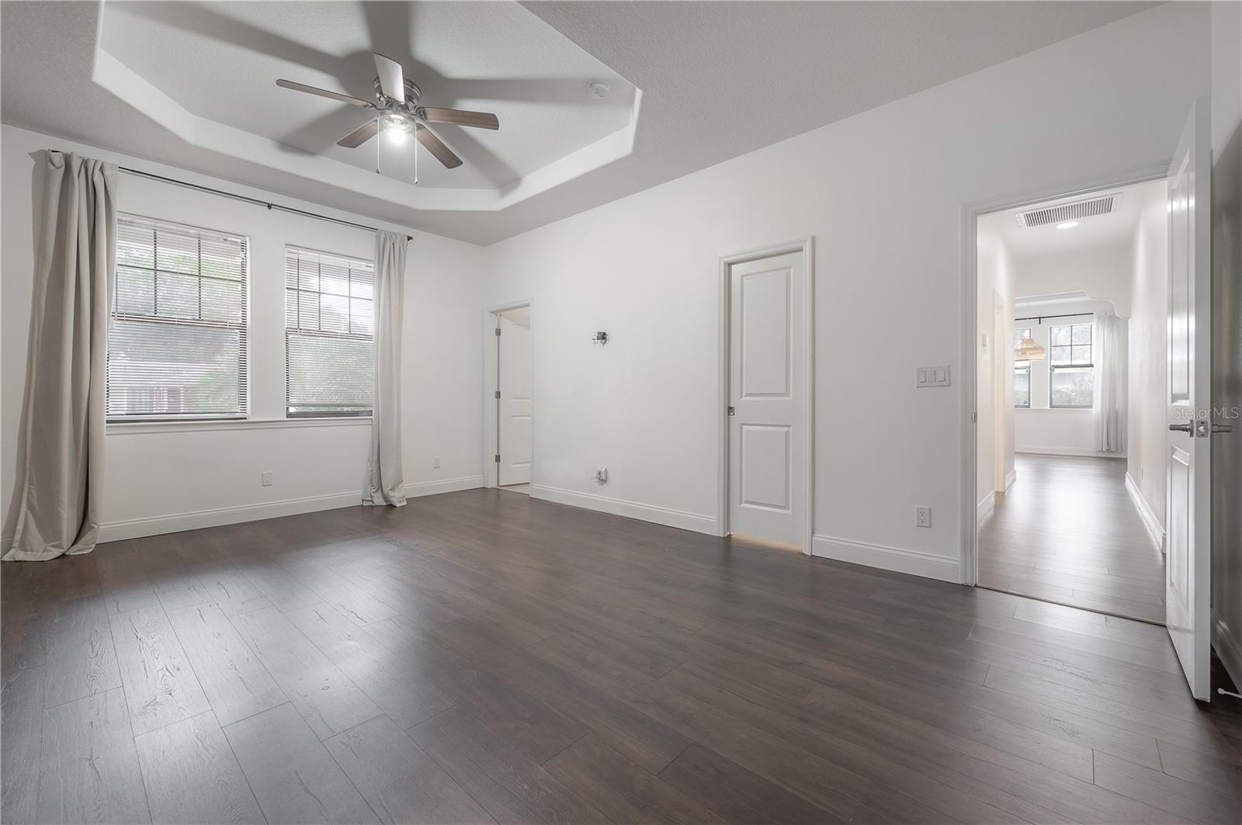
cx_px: 621
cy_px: 412
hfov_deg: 104.3
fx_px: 482
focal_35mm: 14
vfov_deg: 81.1
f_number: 9
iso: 320
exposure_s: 1/6
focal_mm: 14
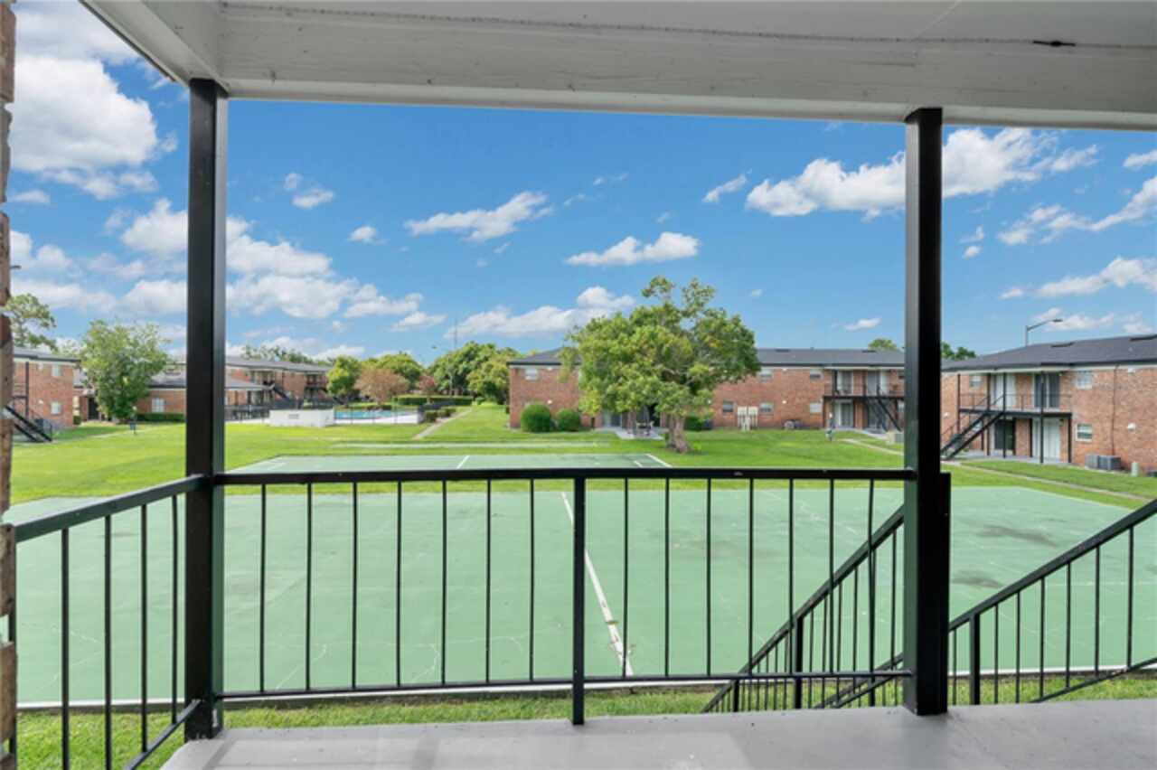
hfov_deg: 90.0
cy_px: 385
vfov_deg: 67.3
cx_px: 578
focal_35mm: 18
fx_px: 578
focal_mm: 12
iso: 400
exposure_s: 1/400
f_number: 7.1
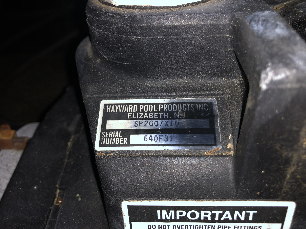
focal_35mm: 28
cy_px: 114
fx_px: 248
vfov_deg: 49.7
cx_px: 153
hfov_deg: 63.4
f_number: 1.8
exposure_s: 1/35
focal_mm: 4
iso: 25
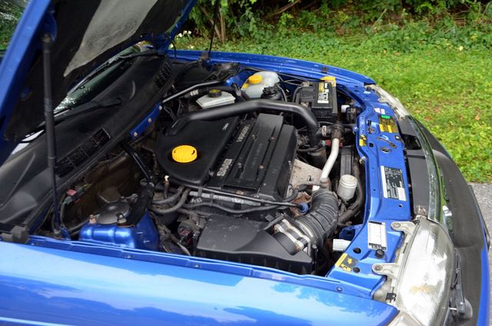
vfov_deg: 43.4
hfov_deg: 62.0
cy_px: 163
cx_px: 246
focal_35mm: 30
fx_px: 409
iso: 250
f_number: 5.6
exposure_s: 1/125
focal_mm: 20
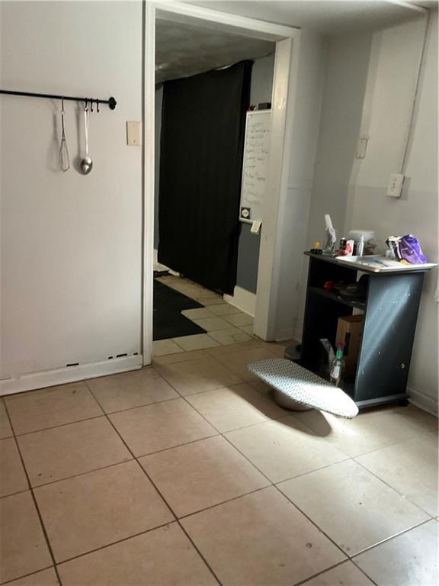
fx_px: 490
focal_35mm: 29
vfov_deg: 61.7
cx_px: 220
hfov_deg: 48.2
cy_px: 293
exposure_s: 1/40
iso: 200
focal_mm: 3
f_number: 1.8
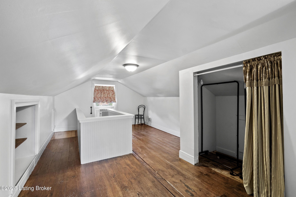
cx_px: 148
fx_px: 136
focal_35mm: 16
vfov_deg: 72.1
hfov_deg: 95.0
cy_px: 98
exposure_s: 1.3
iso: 400
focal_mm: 11
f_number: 8
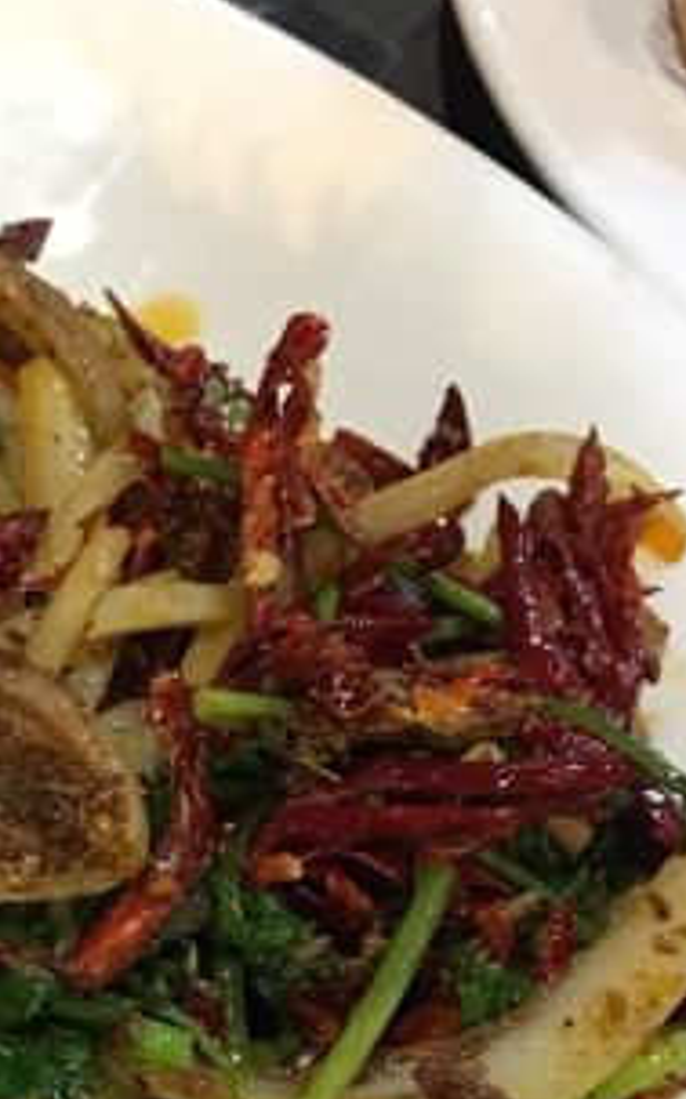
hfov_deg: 17.2
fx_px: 2127
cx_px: -212
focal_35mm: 71
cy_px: 1019
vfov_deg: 27.8
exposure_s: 1/8
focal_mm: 4.15
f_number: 2.2
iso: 160
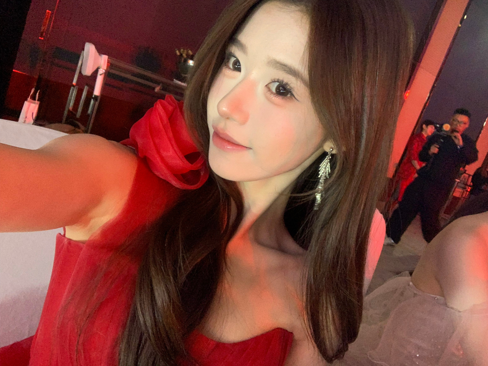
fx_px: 451
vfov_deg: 44.2
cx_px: 244
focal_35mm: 32
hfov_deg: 56.8
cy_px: 183
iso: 250
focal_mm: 2.87
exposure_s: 1/48
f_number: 2.2
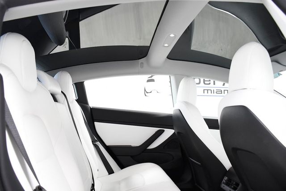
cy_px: 96
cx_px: 143
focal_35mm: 27
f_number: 4.5
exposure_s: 1/160
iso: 2500
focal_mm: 18
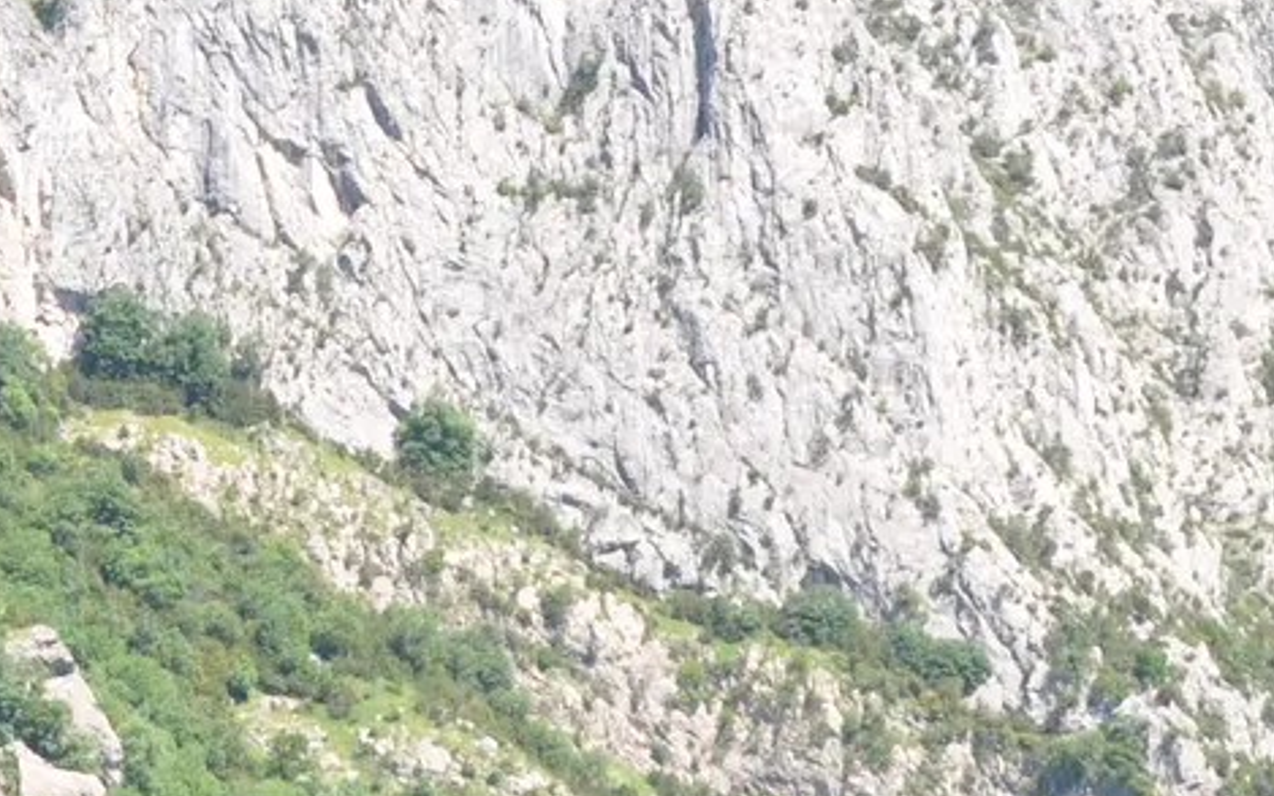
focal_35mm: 175
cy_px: -88
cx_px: 986
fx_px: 6075
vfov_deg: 7.4
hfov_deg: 11.9
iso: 200
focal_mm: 28
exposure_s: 1/200
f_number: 8
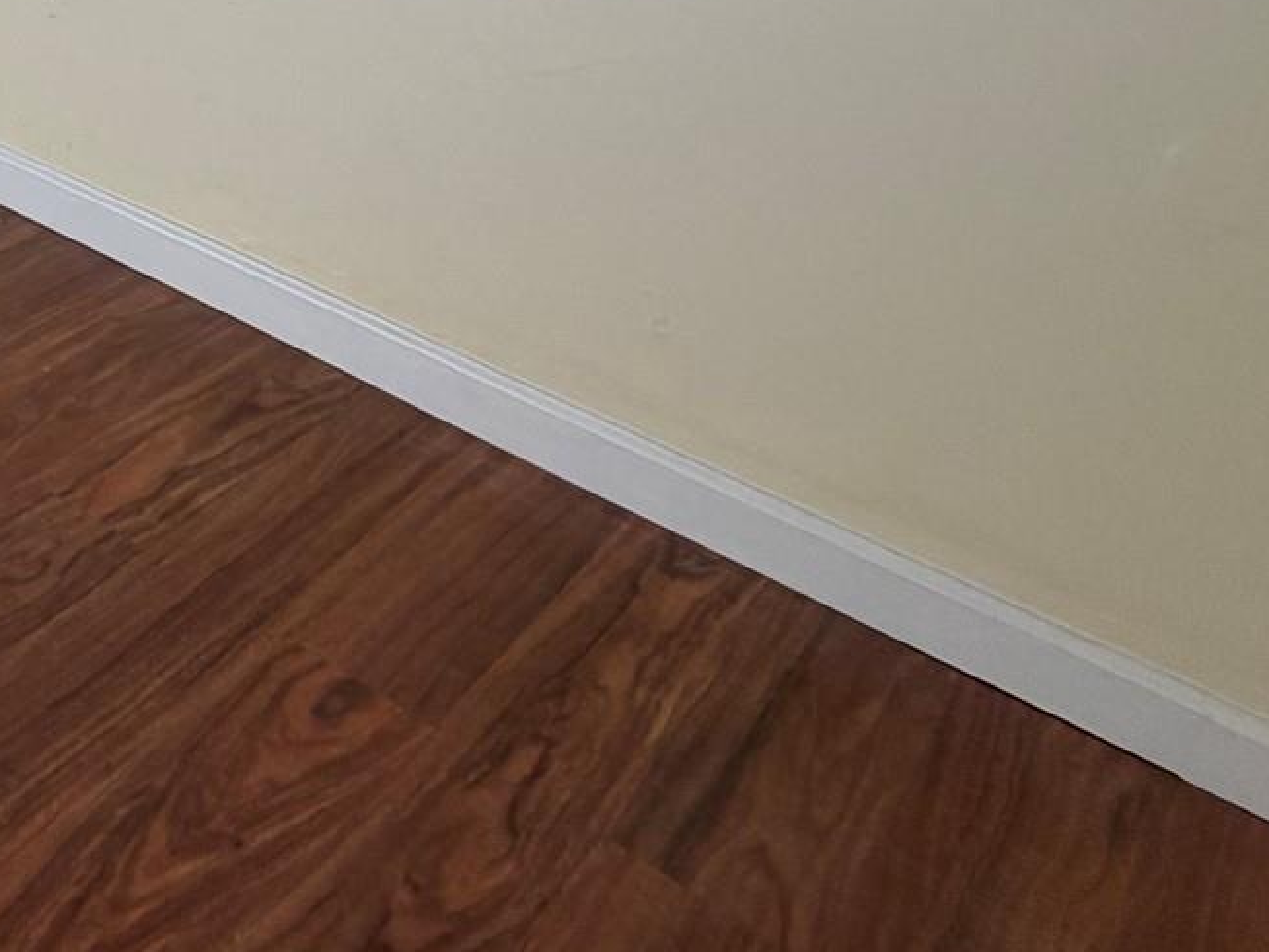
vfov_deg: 28.6
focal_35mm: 44
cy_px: -185
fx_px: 1613
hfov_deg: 28.1
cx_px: -644
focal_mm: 2.22
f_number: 2.2
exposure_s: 1/121
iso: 64
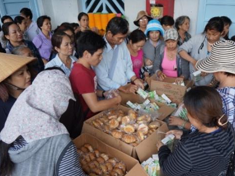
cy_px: 102
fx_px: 210
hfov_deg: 57.9
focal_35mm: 31
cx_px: 140
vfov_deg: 45.3
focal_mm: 16
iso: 200
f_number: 4
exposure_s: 1/160
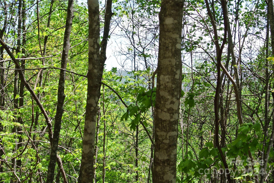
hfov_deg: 25.0
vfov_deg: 16.9
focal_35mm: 81
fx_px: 617
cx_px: 137
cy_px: 92
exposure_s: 1/200
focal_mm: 30
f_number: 5.6
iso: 100
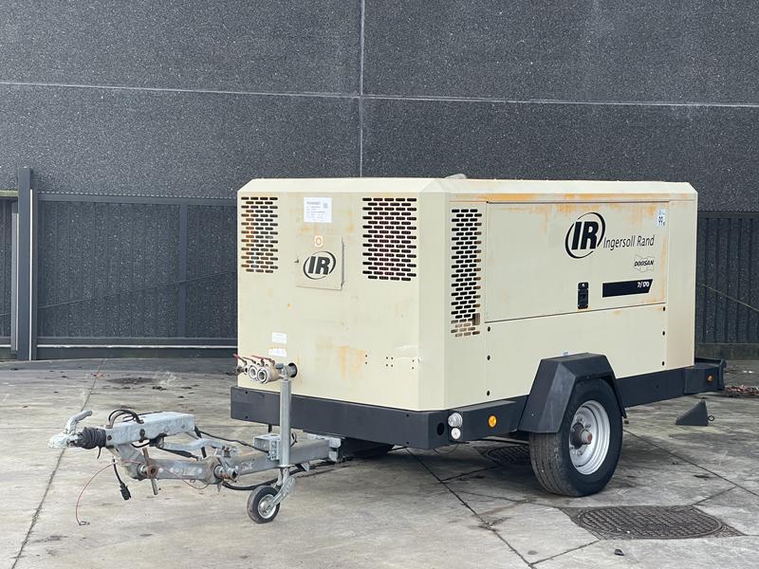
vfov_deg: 22.9
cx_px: 380
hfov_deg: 30.3
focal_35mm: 64
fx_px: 1403
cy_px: 284
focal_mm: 7.5
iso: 64
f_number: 2.2
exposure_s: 1/99
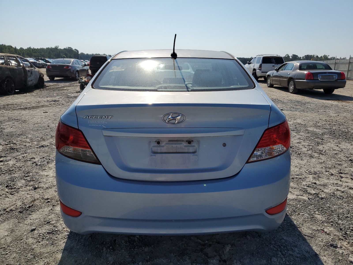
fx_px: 265
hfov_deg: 67.3
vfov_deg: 53.1
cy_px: 132
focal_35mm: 26
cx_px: 176
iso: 50
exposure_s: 1/10000
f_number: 1.5
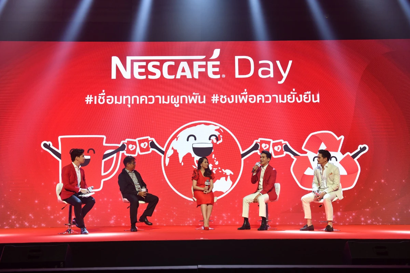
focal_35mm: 42
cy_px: 136
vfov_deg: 31.9
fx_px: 478
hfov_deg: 46.4
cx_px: 205
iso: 1000
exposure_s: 1/160
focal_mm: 42
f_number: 3.5
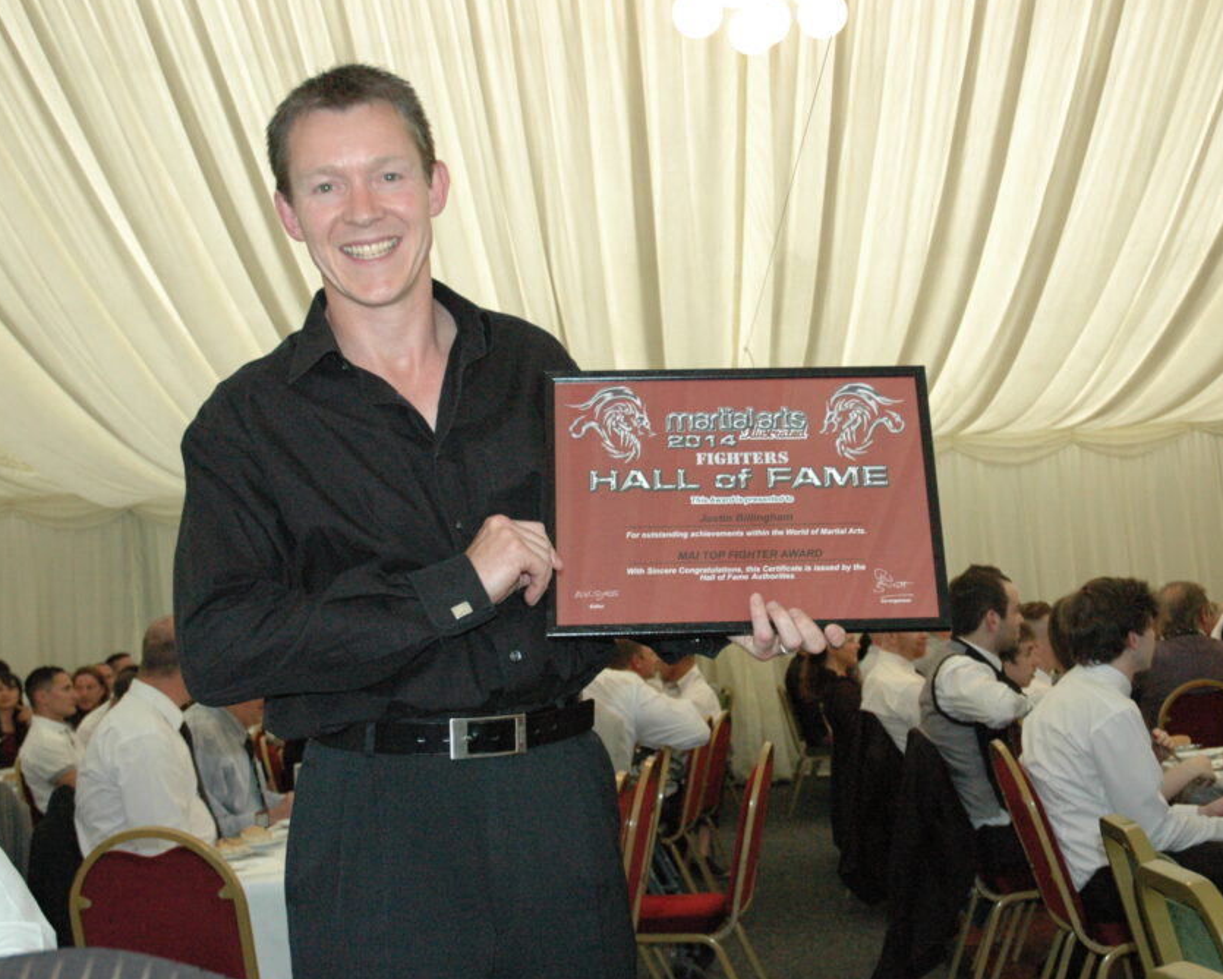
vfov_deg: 32.4
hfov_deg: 39.9
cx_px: 625
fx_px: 1686
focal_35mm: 47
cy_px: 495
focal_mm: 27
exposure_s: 1/125
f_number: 5
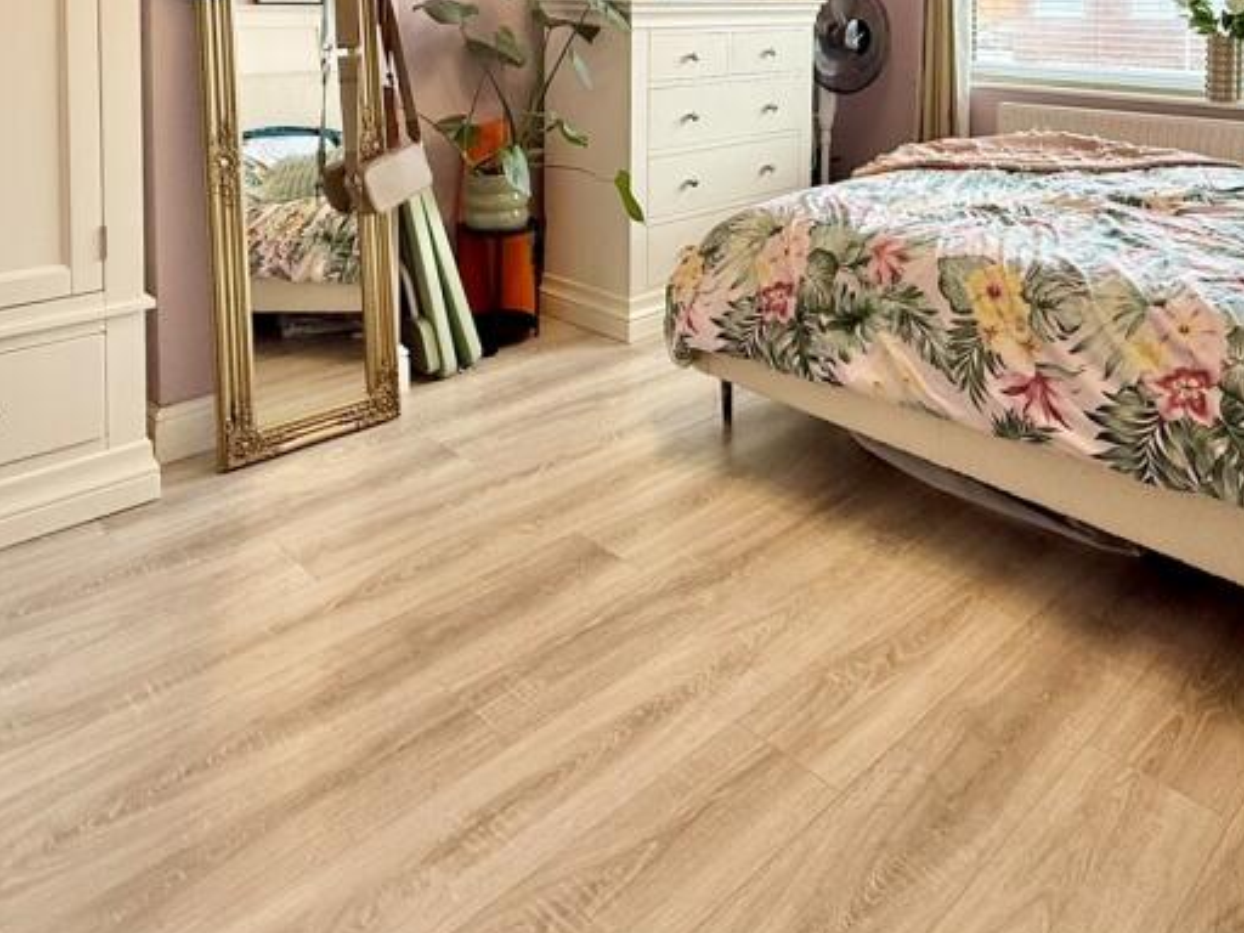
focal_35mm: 28
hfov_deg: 62.2
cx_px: 809
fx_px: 1006
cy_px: 32
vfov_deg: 43.7
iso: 50
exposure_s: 1/141
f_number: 2.2
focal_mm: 2.22
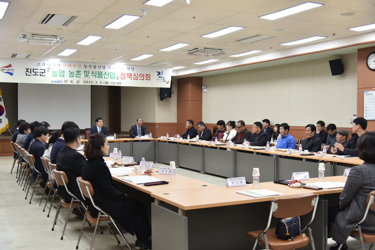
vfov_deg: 33.4
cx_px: 188
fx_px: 417
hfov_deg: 48.4
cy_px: 125
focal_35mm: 40
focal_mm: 40
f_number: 4.5
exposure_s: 1/125
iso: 1000
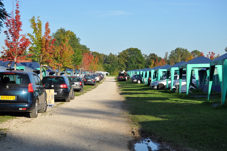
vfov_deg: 17.9
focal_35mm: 76
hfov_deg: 26.7
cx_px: 114
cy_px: 75
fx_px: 479
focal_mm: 50
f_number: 9
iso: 200
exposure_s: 1/320
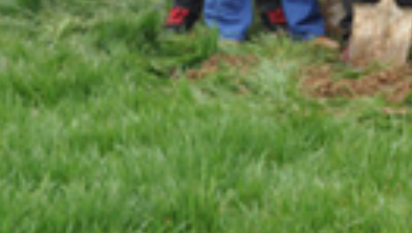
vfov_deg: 7.5
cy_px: -186
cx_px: 695
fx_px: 1728
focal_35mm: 158
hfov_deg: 12.6
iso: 200
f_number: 9
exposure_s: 1/80
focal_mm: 22
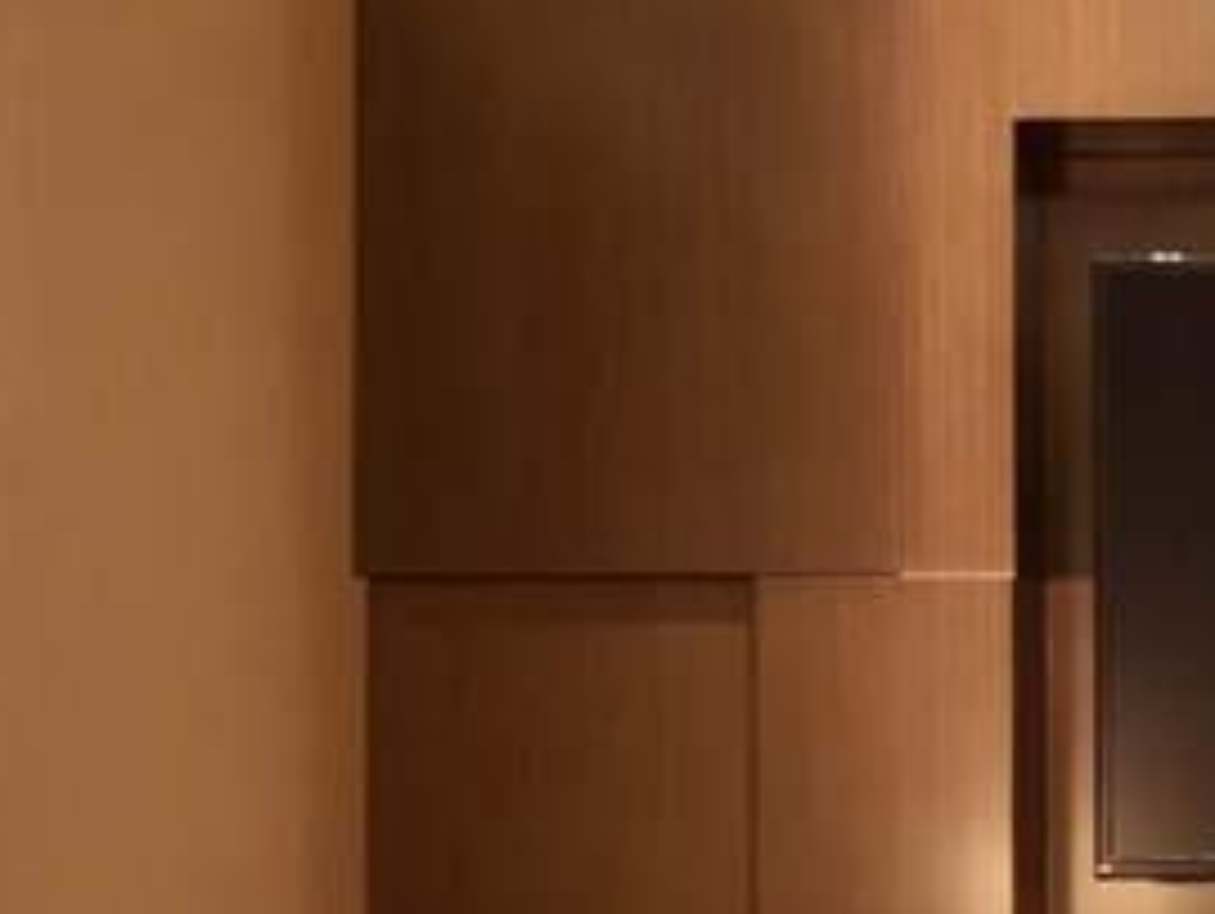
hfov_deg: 21.7
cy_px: 873
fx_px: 2810
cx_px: 1629
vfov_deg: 18.1
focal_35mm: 80
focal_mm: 3.95
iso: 640
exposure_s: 1/16.7
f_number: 1.8
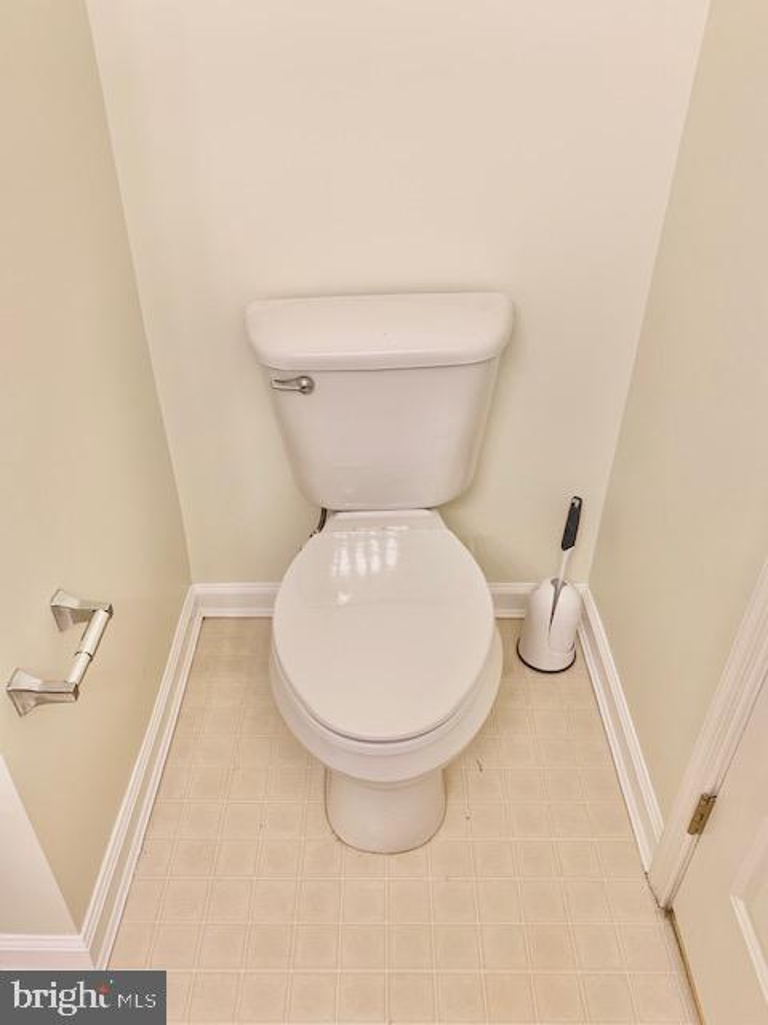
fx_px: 769
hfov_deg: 53.1
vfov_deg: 67.3
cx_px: 384
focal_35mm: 26
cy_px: 512
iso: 50
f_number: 1.8
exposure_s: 1/60
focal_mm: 4.25
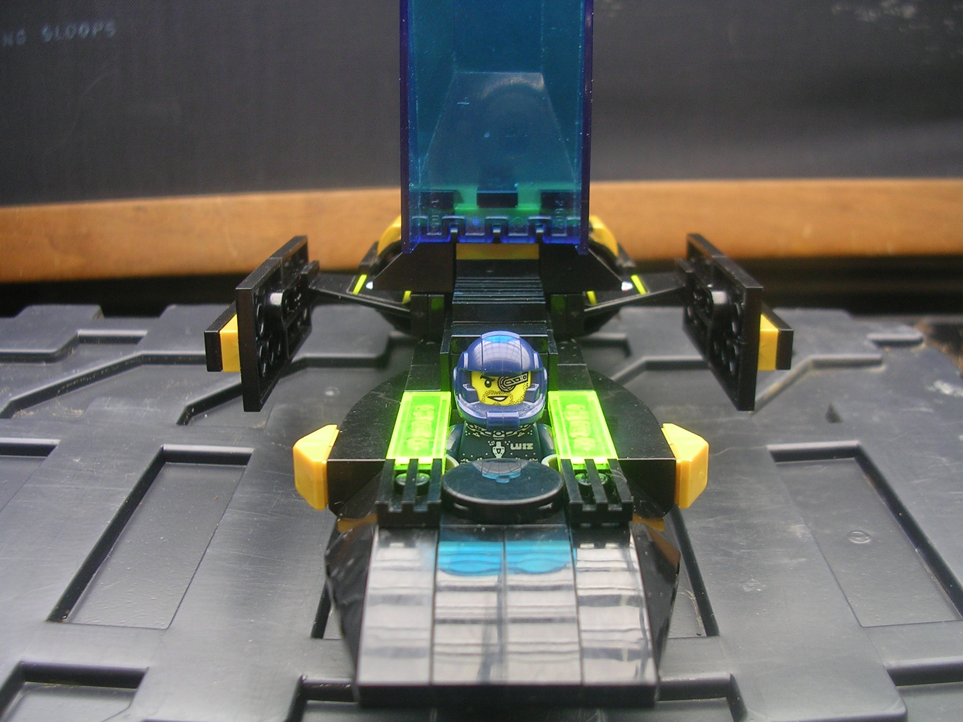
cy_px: 361
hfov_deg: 49.0
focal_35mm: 38
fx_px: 1057
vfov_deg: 37.7
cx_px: 482
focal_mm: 5.8
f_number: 2.8
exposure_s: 1/80.3
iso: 50
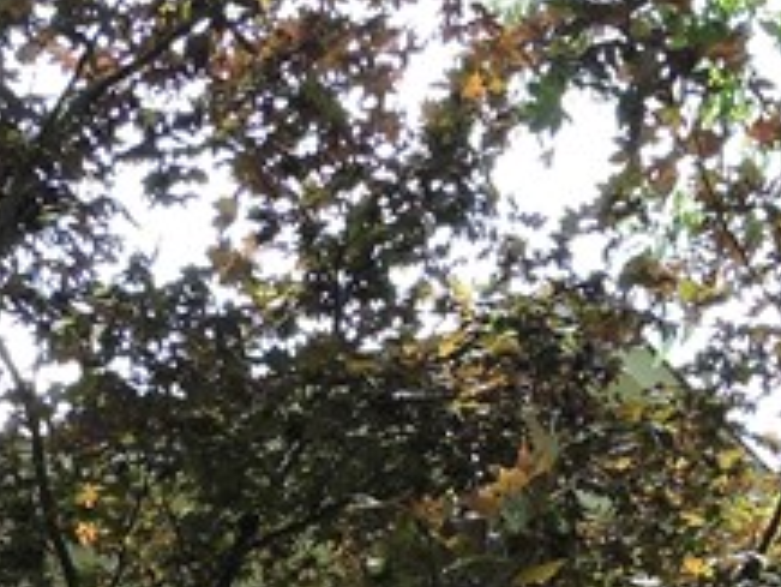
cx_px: 731
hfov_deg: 17.1
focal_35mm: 113
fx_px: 2551
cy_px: 1192
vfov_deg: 11.7
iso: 100
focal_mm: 4.3
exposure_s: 1/160
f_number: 3.3
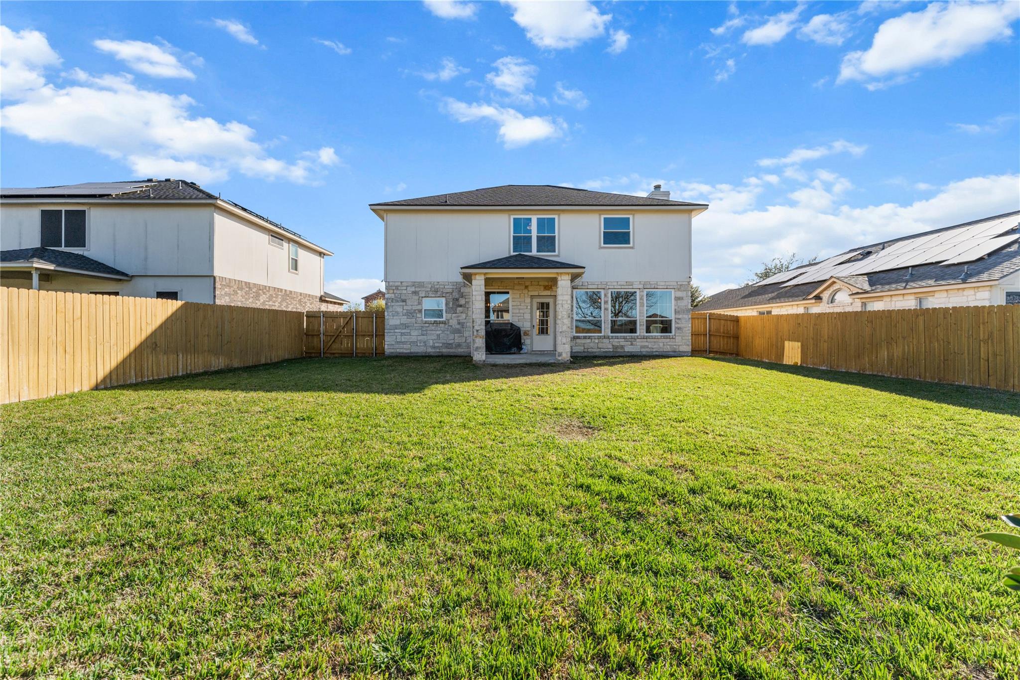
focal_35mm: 14
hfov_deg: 104.3
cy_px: 340
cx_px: 510
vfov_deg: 81.2
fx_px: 397
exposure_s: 1/750
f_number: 8
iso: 320
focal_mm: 14
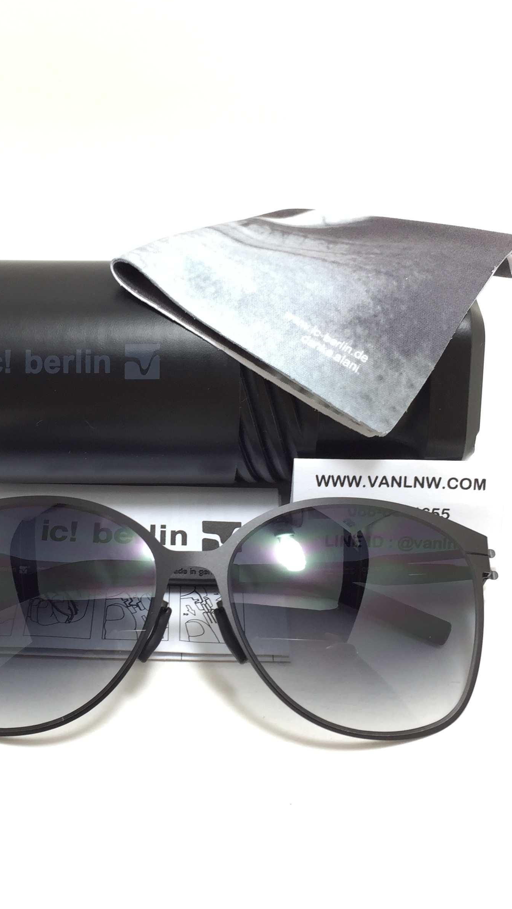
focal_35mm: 43
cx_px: 174
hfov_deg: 27.6
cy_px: 460
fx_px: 1038
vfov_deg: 47.4
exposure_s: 1/50
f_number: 2.2
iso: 40
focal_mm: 4.15
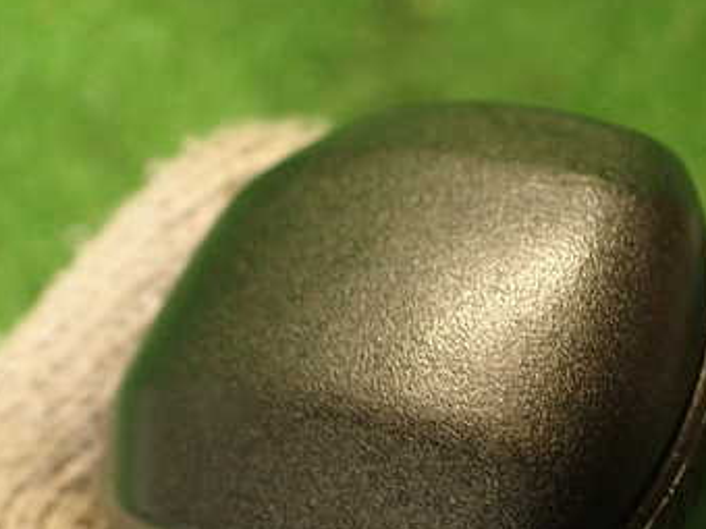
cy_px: 375
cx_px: 411
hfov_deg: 36.1
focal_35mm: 53
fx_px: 1081
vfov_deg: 27.3
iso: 400
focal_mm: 5.4
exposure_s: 1/30
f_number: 2.3
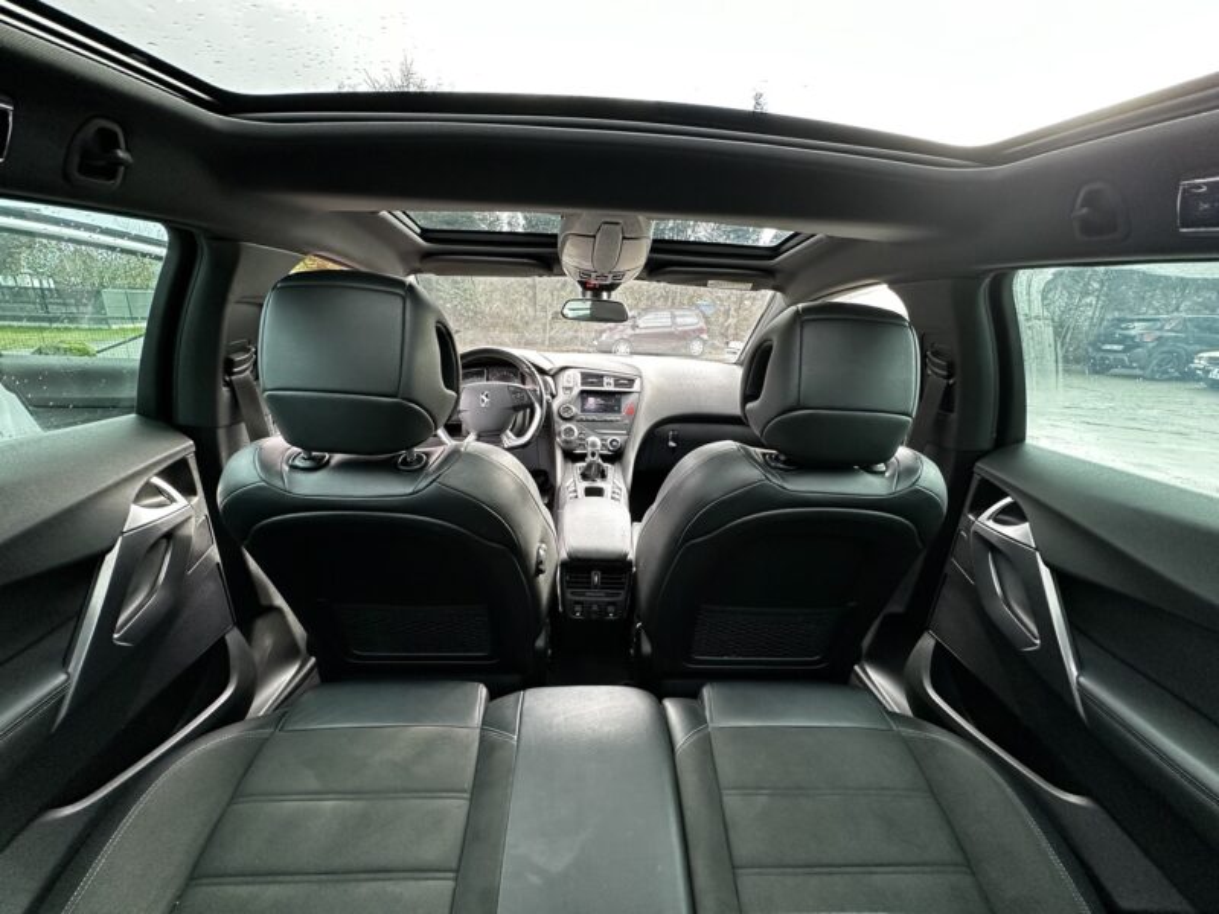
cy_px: 457
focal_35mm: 14
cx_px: 610
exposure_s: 1/99
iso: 125
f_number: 2.2
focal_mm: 2.22
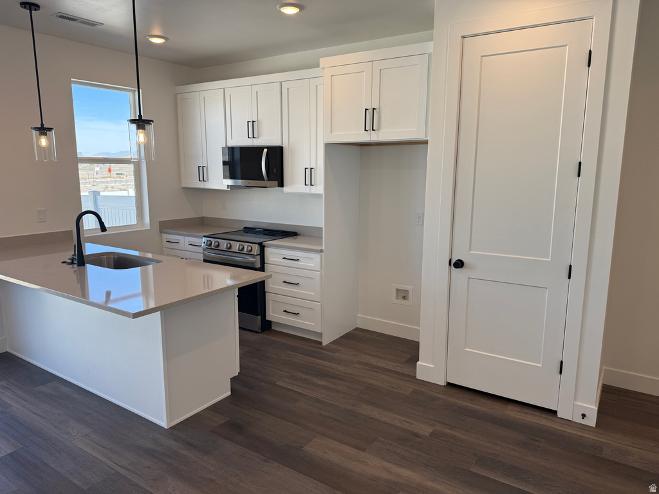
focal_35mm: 24
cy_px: 247
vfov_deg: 56.8
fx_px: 457
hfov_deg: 71.6
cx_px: 330
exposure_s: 1/467
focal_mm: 6.76
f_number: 1.78
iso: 100
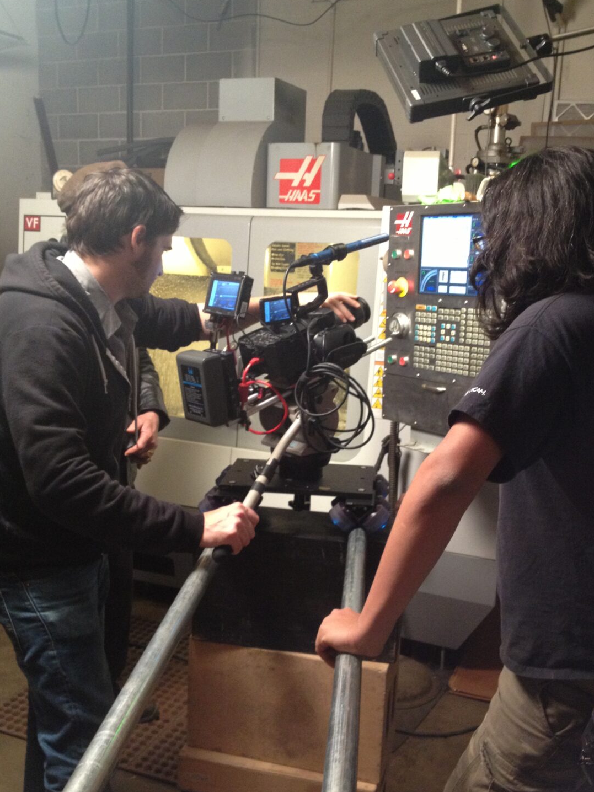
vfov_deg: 47.8
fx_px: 892
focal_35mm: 39
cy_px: 437
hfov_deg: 36.8
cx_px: 321
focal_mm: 4.28
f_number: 2.4
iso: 200
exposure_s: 1/20
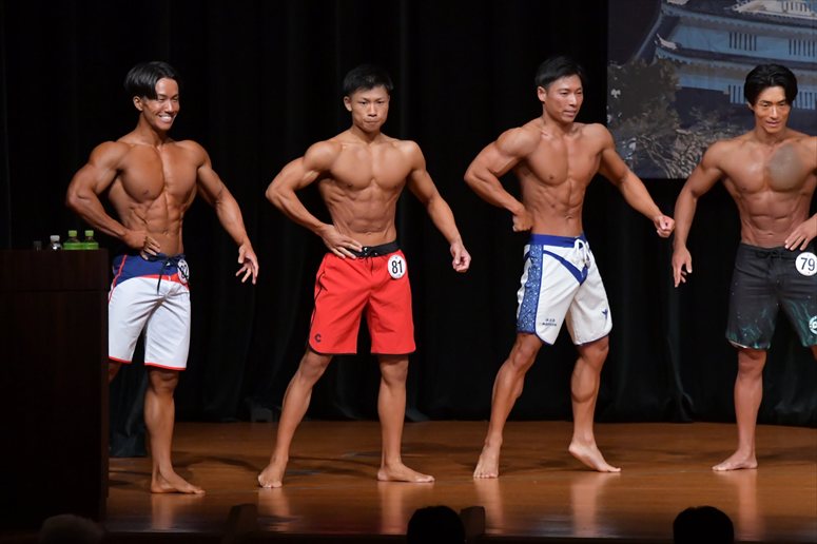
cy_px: 272
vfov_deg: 5.4
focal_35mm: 255
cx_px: 408
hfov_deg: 8.1
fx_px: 5784
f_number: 5.6
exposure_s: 1/400
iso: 5000
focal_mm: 170
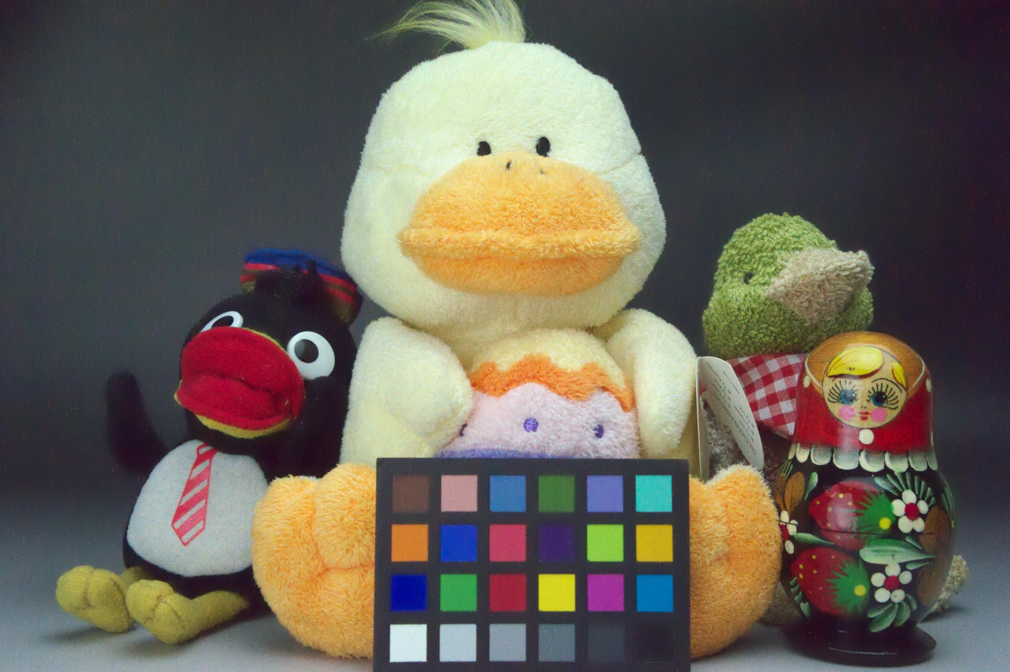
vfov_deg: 30.8
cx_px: 505
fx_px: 1220
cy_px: 336
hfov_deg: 45.0
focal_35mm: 44
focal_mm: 29
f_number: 10
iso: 12800
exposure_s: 1/1600
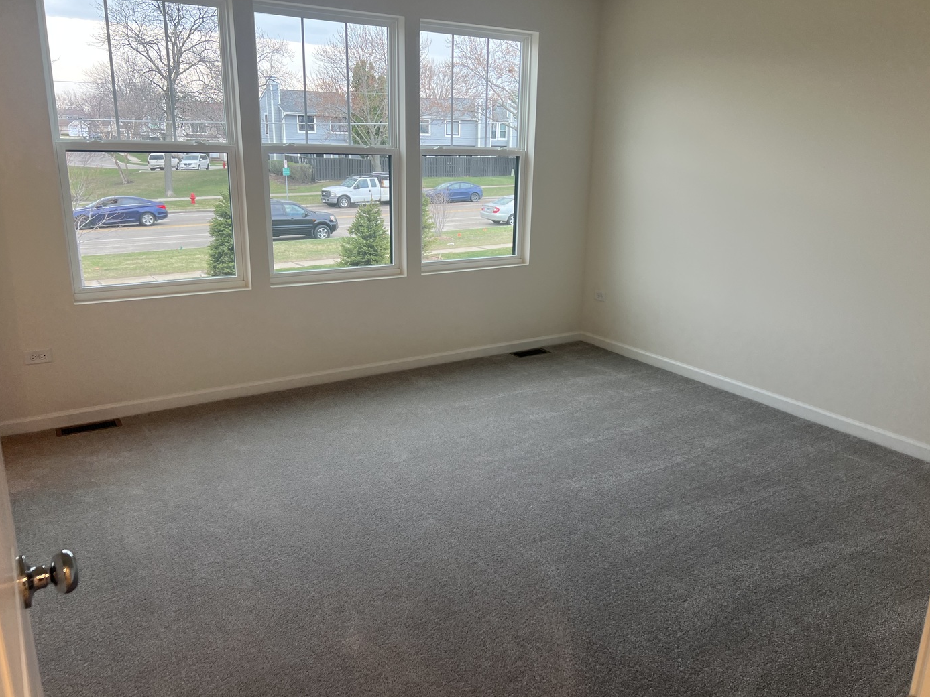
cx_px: 474
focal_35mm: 27
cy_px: 342
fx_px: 725
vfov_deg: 51.3
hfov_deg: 65.3
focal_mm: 5.7
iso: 80
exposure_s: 1/60
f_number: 1.5
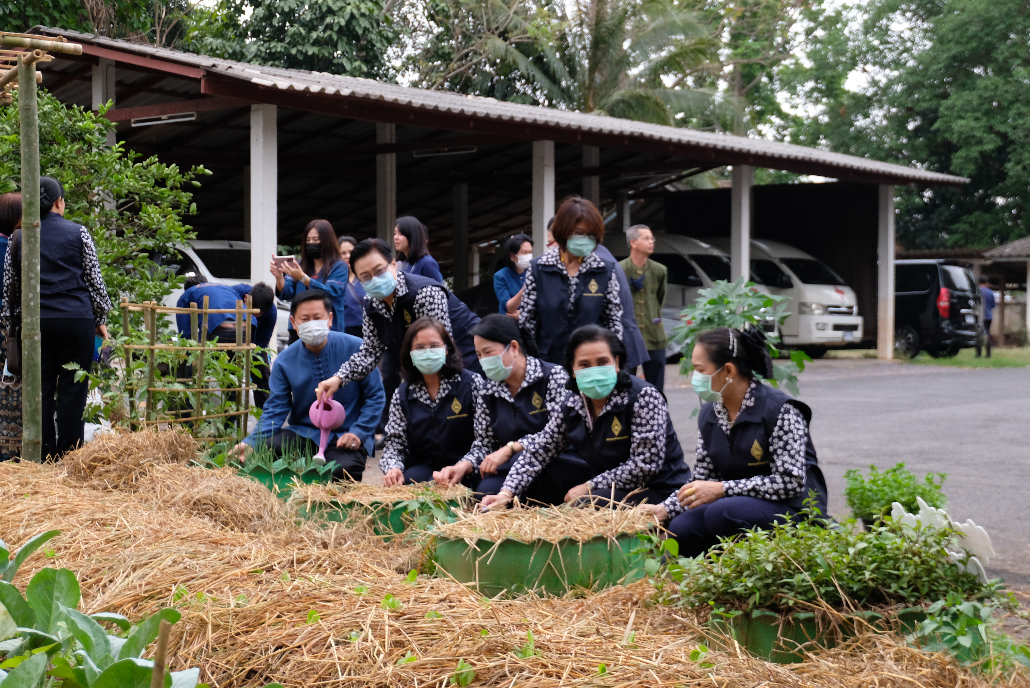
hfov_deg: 35.6
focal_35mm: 56
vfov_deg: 24.2
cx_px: 515
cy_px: 344
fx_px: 1603
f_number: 5.3
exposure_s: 1/125
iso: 1250
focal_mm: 37.1
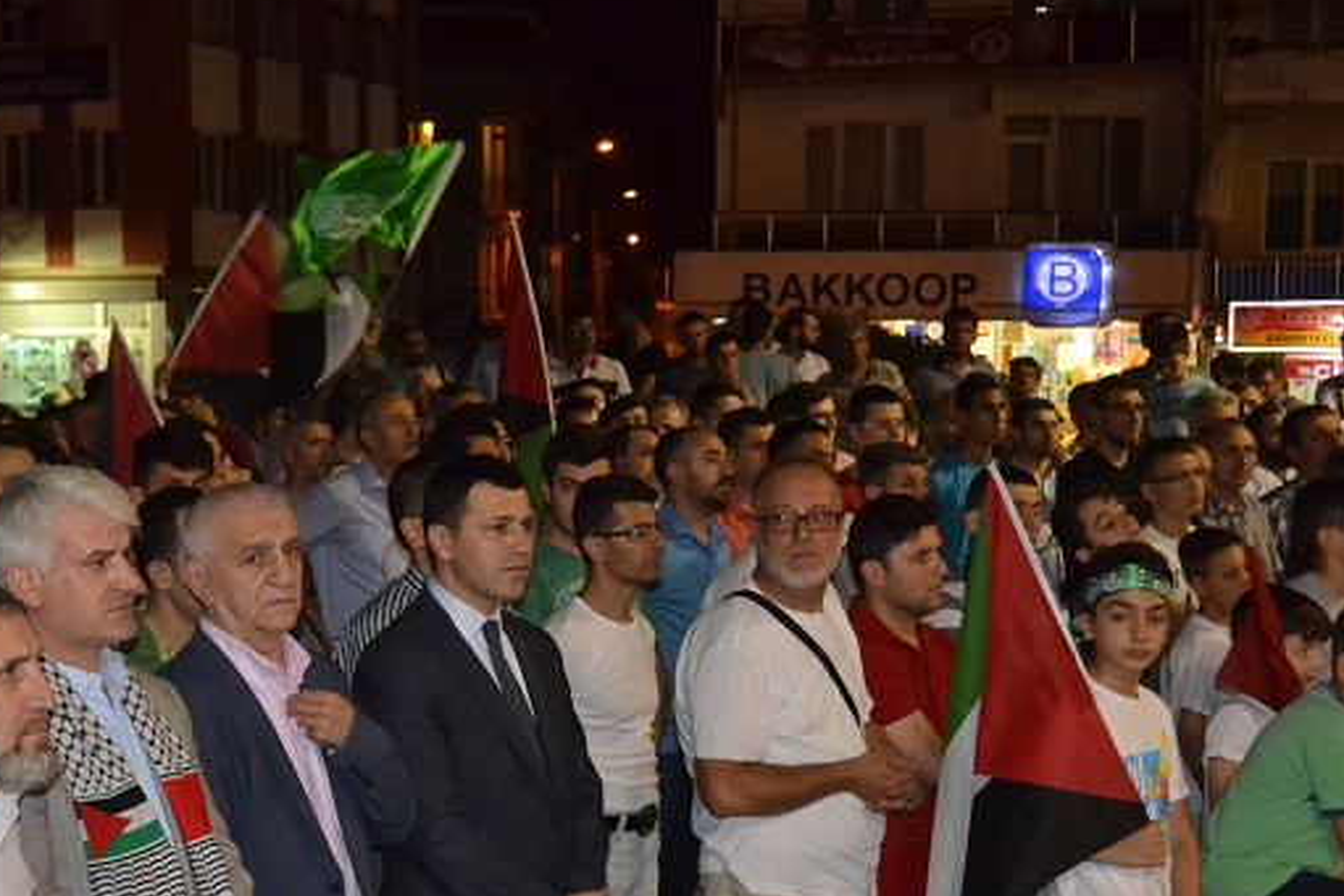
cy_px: 682
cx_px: 500
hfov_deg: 30.8
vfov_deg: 20.8
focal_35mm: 65
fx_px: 2427
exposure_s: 1/60
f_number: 4
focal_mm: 24
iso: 3200
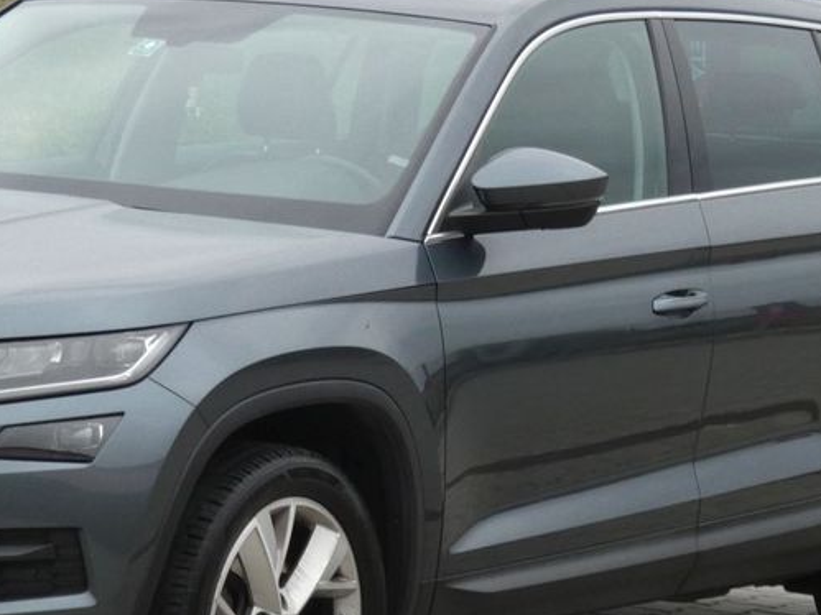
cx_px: 253
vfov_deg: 7.8
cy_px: 370
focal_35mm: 191
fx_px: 4529
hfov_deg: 10.3
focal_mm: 16.6
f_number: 5.6
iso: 250
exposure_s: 1/80
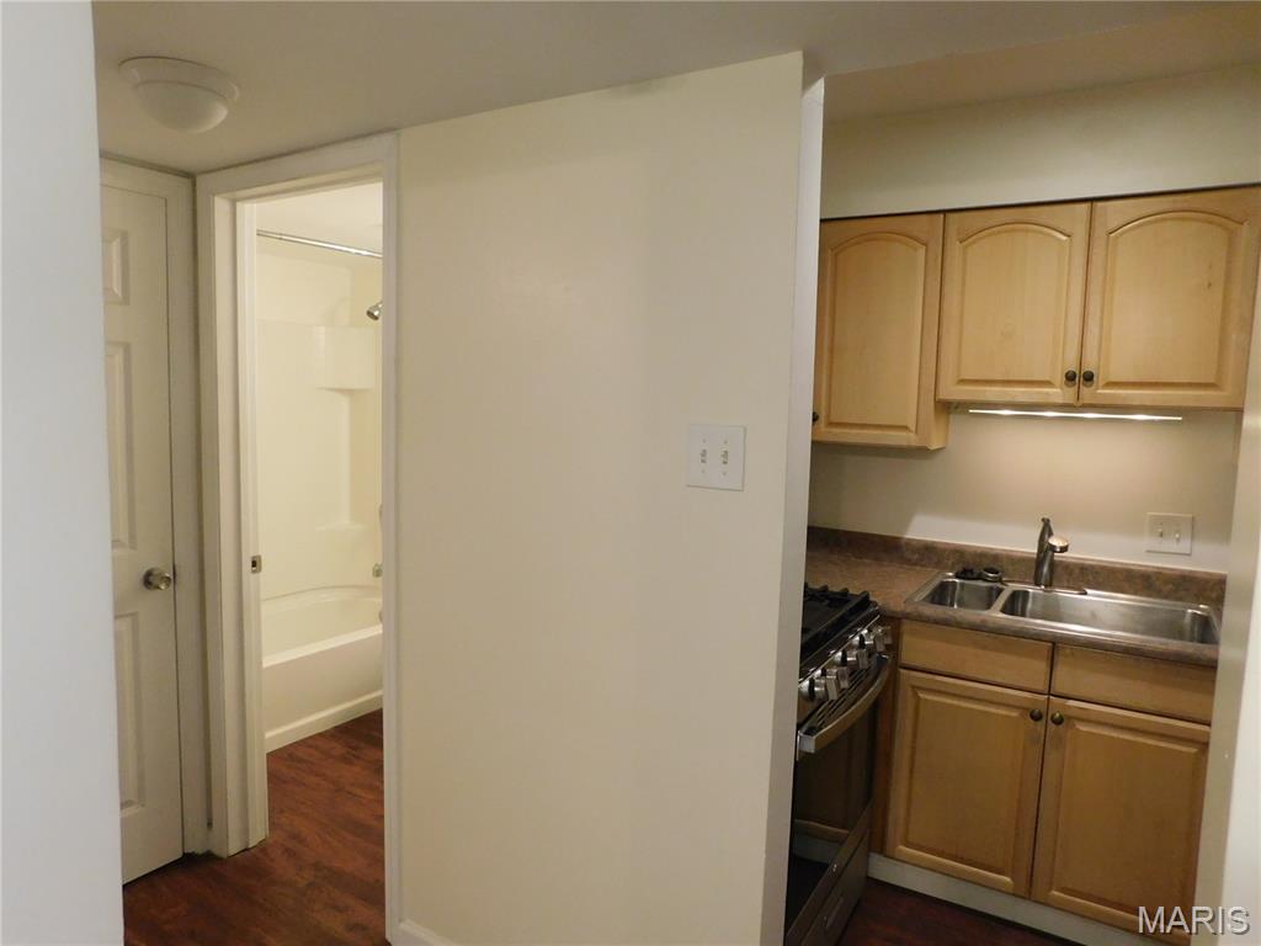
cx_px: 630
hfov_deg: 73.9
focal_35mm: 23
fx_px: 838
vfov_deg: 58.9
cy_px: 473
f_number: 3
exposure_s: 1/30
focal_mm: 4
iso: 400
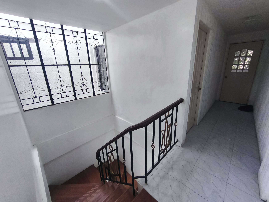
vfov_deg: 81.7
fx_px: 117
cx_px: 134
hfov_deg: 98.2
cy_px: 101
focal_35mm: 15
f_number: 2.2
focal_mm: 1.91
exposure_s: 1/60
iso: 125
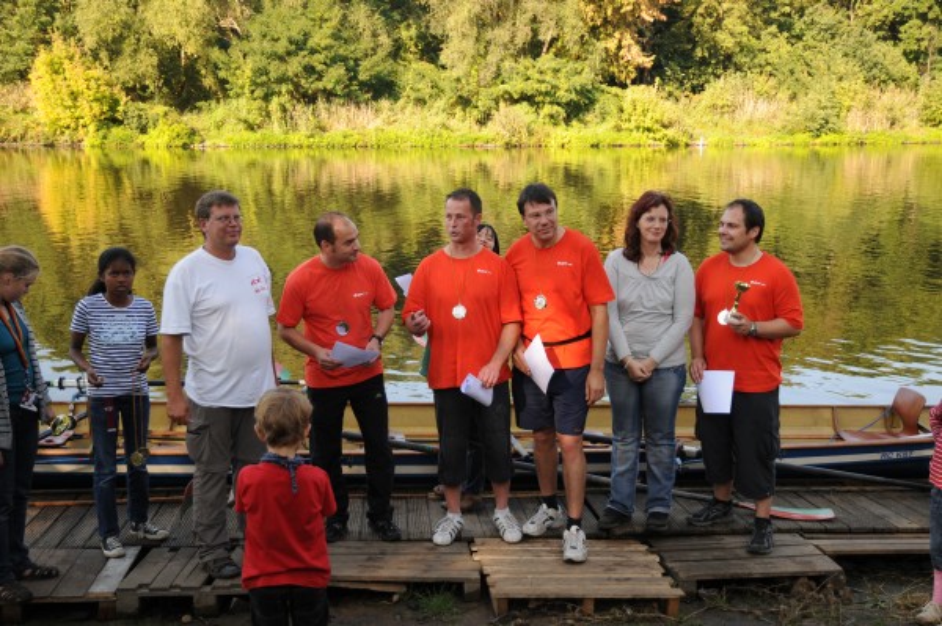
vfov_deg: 34.2
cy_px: 313
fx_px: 1020
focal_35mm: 39
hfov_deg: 49.6
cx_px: 471
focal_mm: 26
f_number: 4.2
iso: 320
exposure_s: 1/400
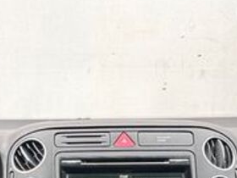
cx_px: 83
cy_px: 265
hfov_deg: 24.3
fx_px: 548
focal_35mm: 80
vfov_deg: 16.8
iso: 80
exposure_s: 1/99
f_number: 2.2
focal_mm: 2.22
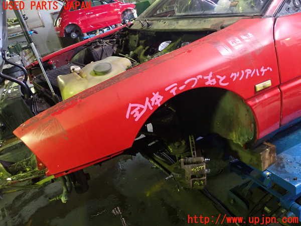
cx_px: 150
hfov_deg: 60.0
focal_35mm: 30
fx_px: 261
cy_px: 113
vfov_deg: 46.8
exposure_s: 1/25
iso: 800
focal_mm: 5.4
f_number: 2.3
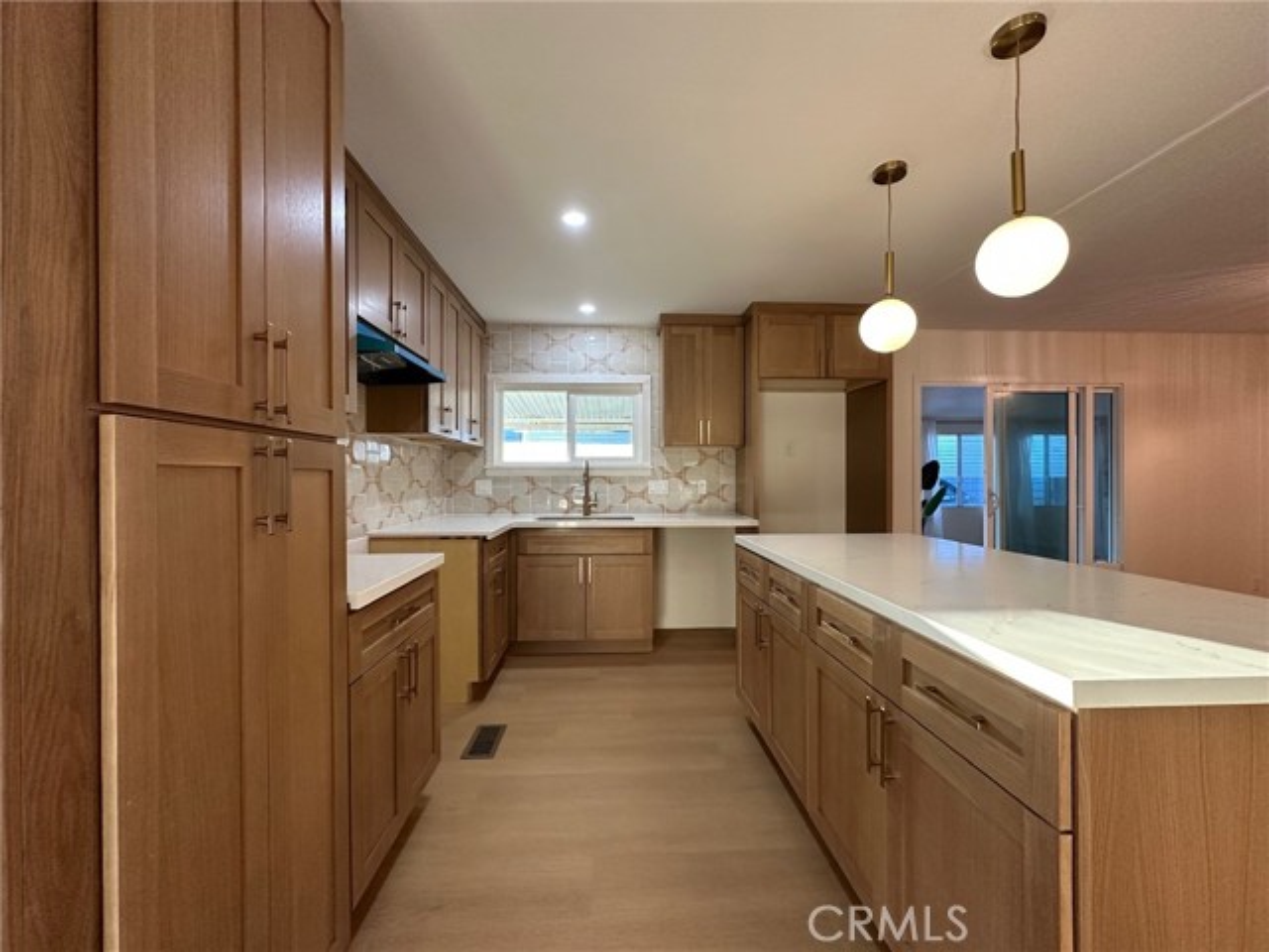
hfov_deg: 102.1
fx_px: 513
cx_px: 634
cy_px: 476
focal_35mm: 14
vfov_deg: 85.7
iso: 250
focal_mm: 2.22
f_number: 2.2
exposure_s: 1/120
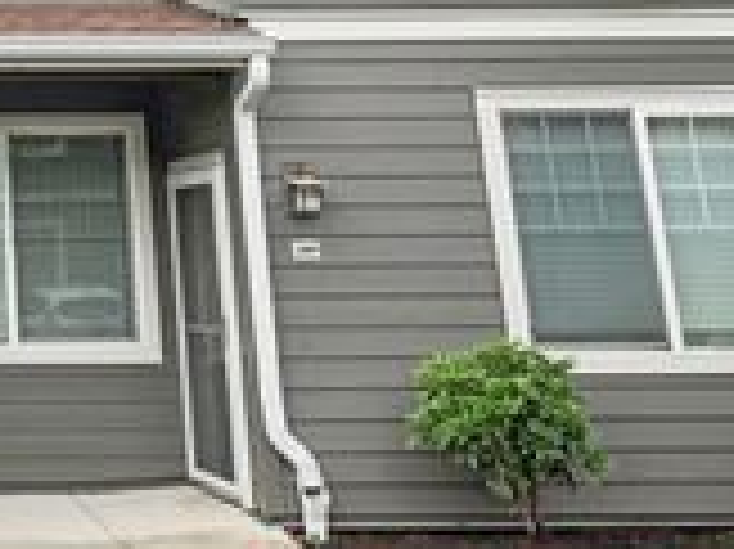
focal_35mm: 62
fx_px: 1314
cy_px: -25
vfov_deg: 22.5
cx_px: -284
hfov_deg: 25.6
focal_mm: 21
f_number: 8
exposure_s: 1/160
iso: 400
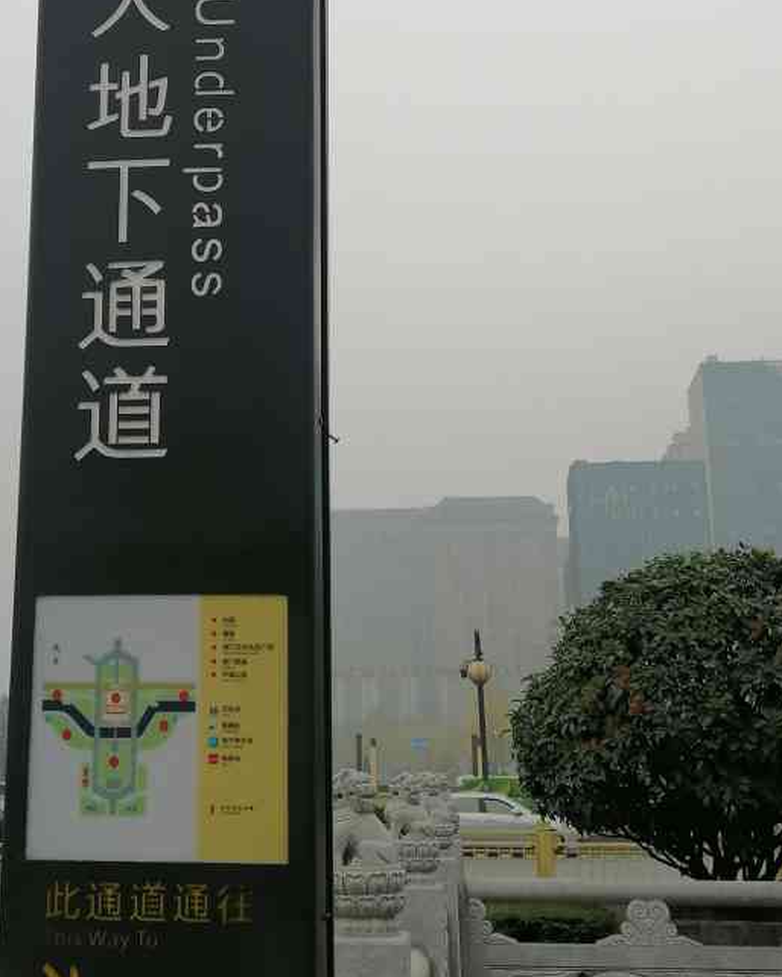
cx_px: 262
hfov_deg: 24.9
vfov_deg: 30.7
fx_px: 1764
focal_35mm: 61
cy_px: 304
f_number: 1.8
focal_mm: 5.3
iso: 50
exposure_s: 1/625
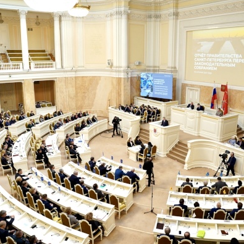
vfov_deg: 52.5
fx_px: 247
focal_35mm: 31
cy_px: 123
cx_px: 132
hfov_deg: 52.5
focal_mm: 24
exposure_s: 1/125
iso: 1250
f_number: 4
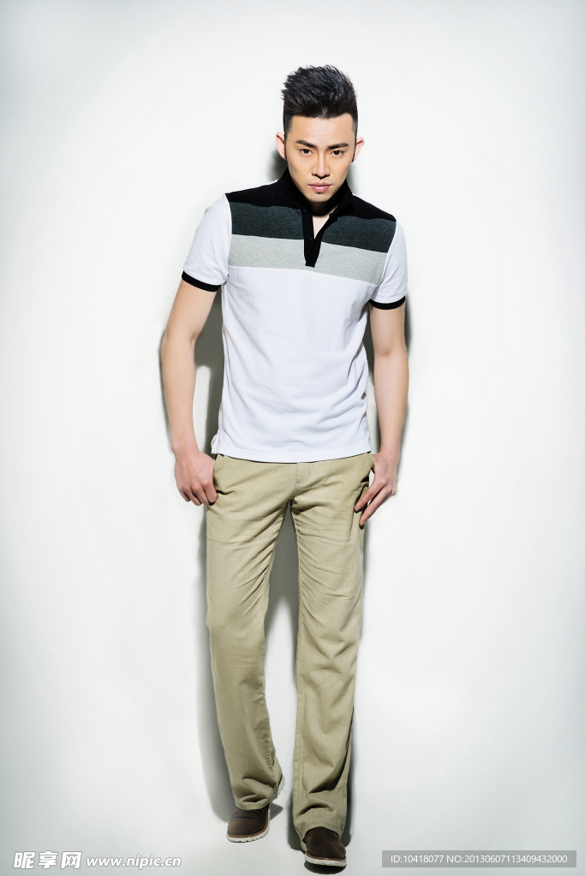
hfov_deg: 16.1
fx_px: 2071
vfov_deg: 23.9
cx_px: 292
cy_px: 438
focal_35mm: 85
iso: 100
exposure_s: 1/125
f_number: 14
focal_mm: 85
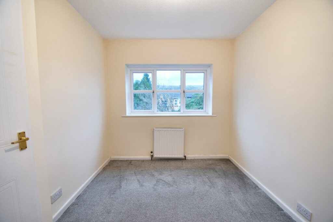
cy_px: 111
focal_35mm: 15
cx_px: 166
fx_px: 139
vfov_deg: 77.3
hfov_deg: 100.4
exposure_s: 1/20
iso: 100
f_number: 3.5
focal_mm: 10
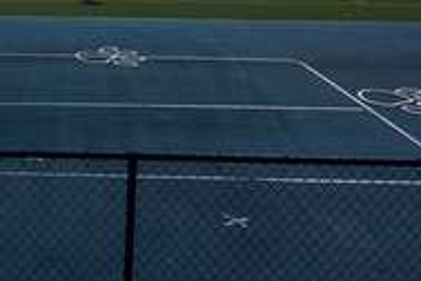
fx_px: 748
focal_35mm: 64
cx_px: 18
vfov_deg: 20.3
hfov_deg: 29.7
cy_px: -25
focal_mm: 4.15
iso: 25
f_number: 2.2
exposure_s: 1/836
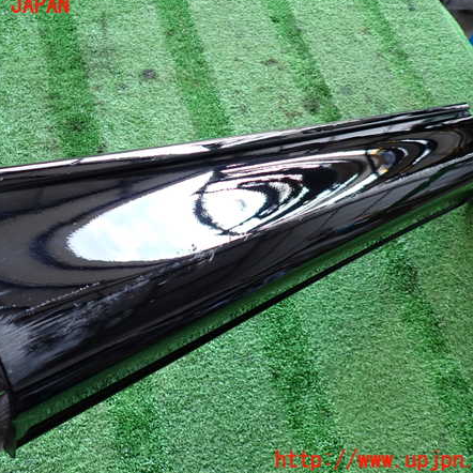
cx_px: 196
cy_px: 233
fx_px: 464
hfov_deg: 53.8
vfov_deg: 54.0
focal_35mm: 30
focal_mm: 4.5
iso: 125
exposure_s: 1/60
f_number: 2
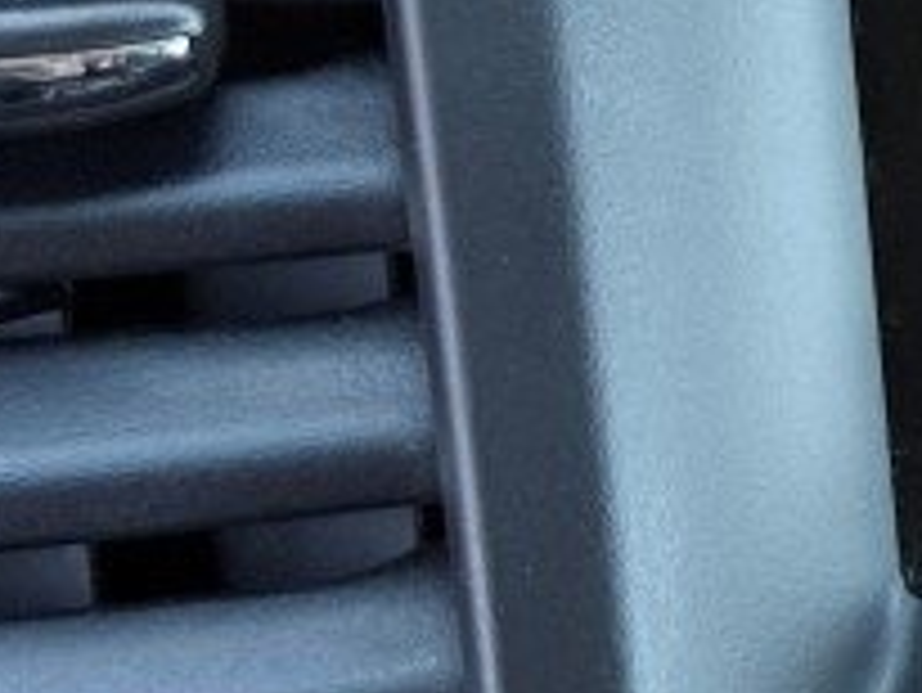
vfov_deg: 6.1
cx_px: 2055
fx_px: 6396
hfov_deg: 7.8
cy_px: -338
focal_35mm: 240
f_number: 1.78
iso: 50
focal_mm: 6.76
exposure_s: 1/121
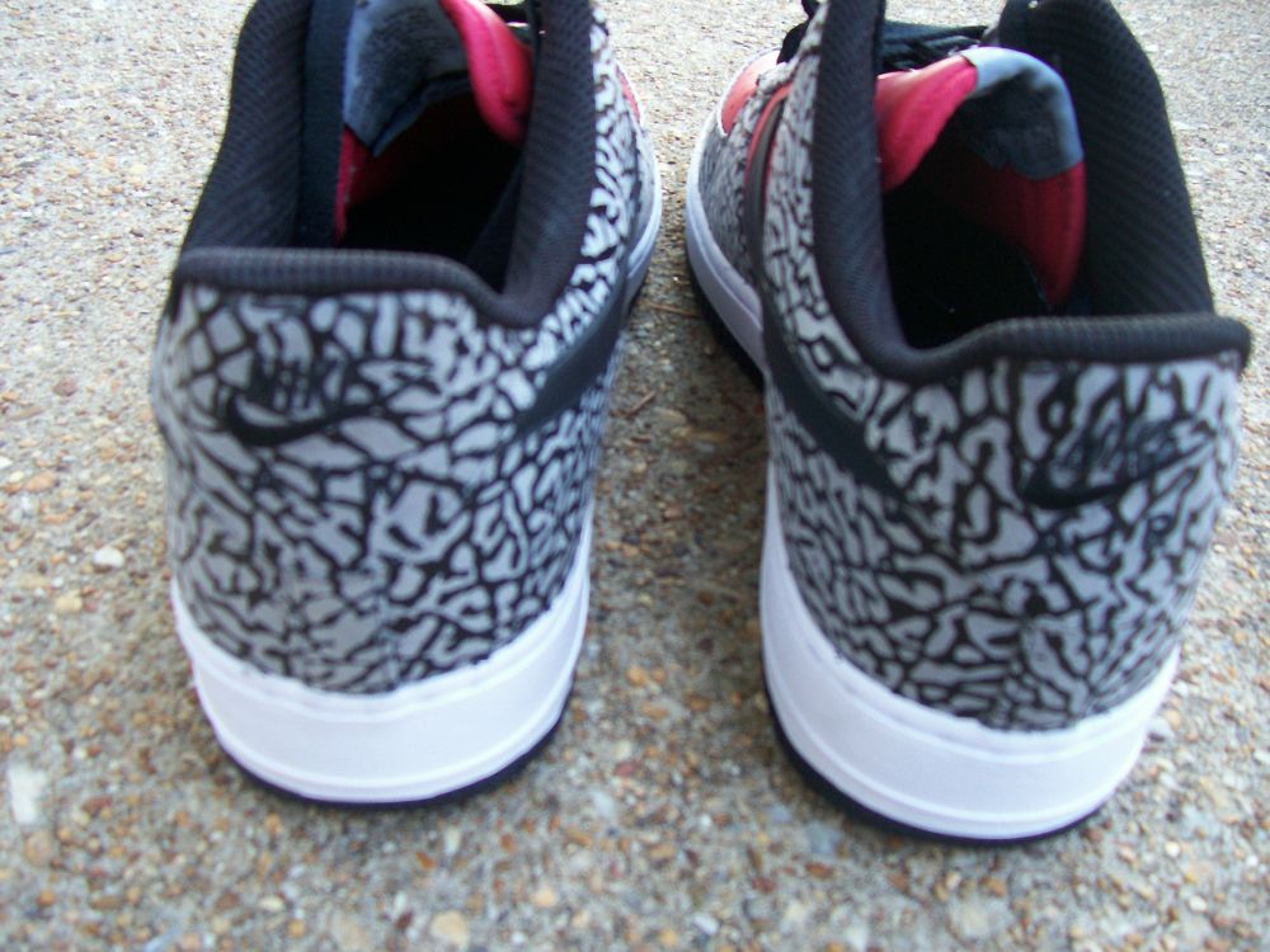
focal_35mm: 34
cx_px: 635
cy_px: 476
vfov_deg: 41.8
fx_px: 1247
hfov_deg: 54.0
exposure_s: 1/39.2
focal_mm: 5.6
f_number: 2.7
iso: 80
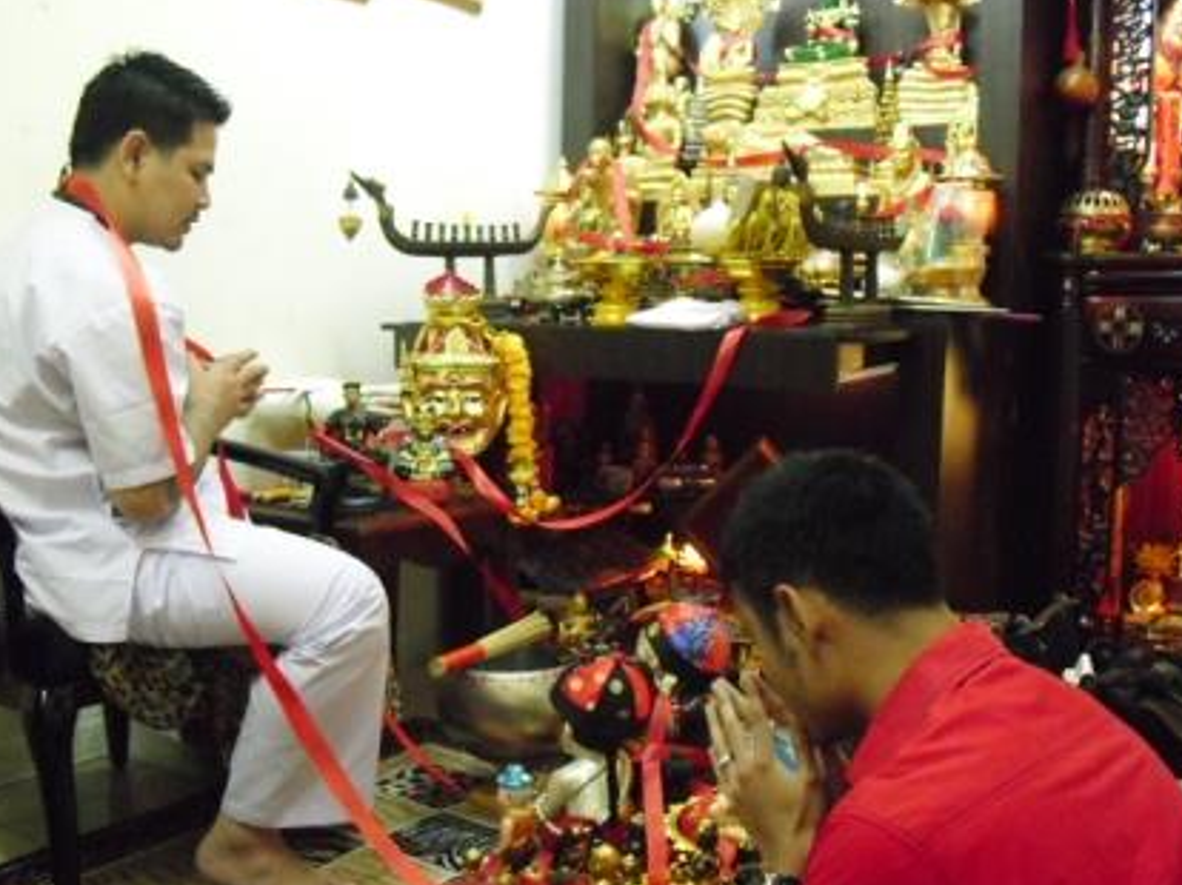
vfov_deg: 36.8
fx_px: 1331
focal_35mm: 39
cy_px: 462
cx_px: 580
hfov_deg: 47.9
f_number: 3.1
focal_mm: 6.3
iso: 800
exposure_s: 1/40
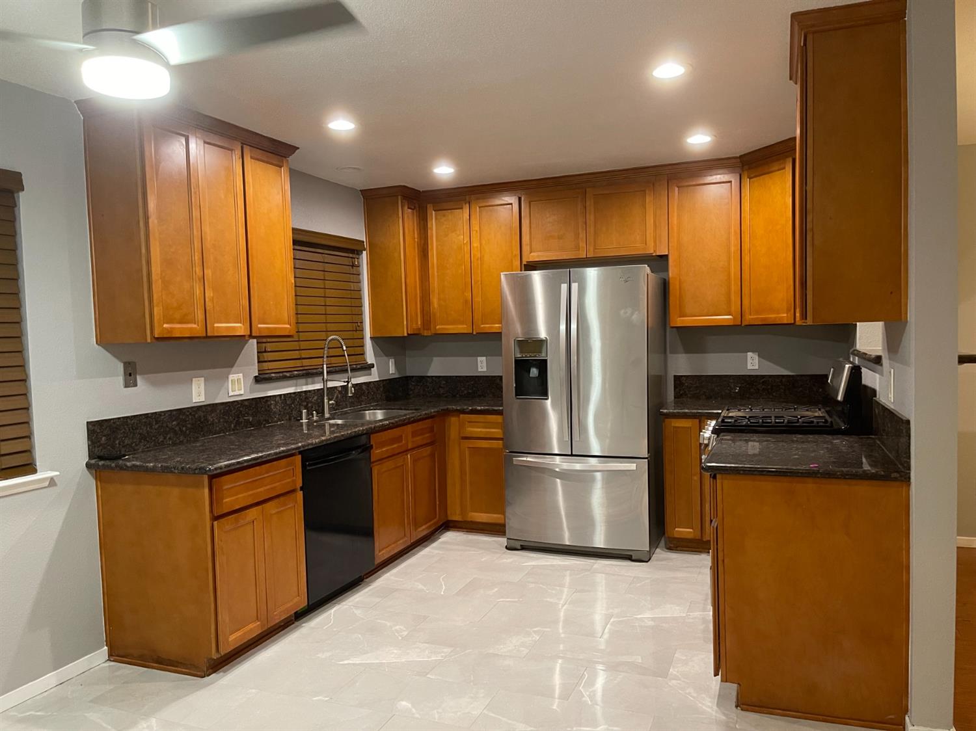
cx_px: 488
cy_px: 366
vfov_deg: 53.0
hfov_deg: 67.3
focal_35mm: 26
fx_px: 733
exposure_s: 1/60
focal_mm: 5.1
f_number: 1.6
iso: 400
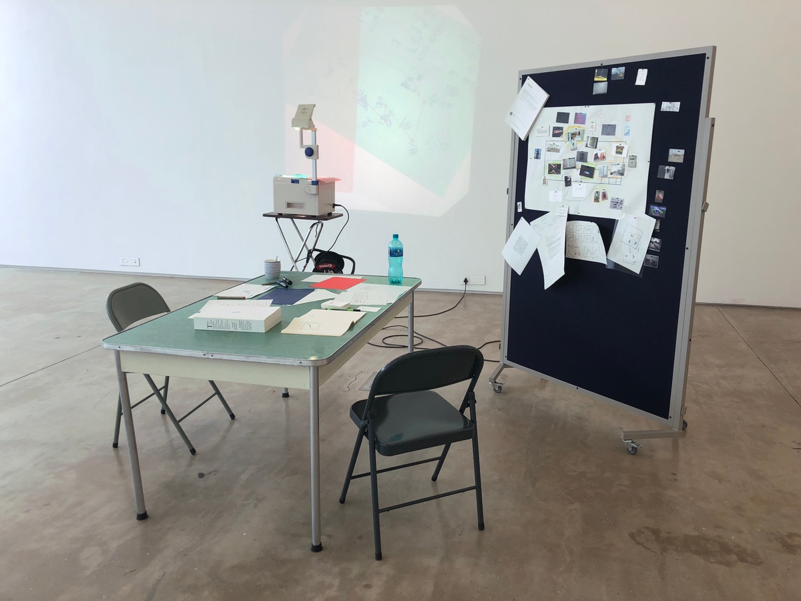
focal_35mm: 29
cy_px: 300
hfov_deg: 61.7
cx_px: 400
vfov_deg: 48.2
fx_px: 671
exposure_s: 1/100
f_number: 1.8
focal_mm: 3.99
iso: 32
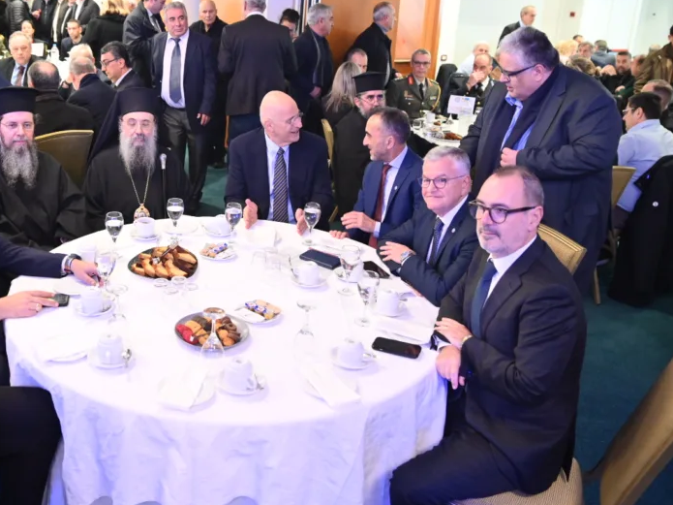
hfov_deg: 53.0
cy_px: 192
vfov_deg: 41.5
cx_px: 229
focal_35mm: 34
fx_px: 661
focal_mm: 24
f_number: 2.8
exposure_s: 1/125
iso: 4000
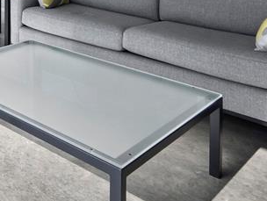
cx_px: -155
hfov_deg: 26.1
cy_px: -95
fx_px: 363
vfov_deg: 24.5
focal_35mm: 47
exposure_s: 1/125
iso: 250
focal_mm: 7
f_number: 10
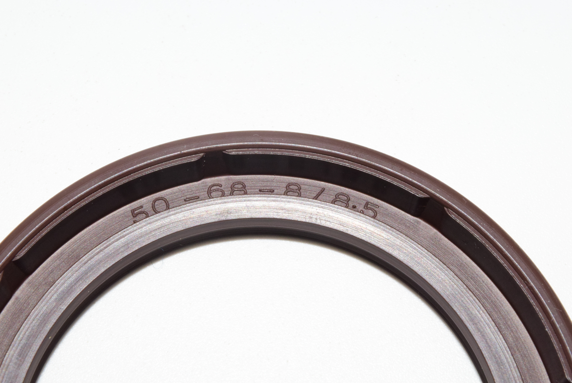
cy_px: 192
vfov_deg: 17.5
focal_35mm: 78
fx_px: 1240
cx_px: 286
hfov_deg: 26.0
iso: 1600
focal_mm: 52
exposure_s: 1/60
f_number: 36
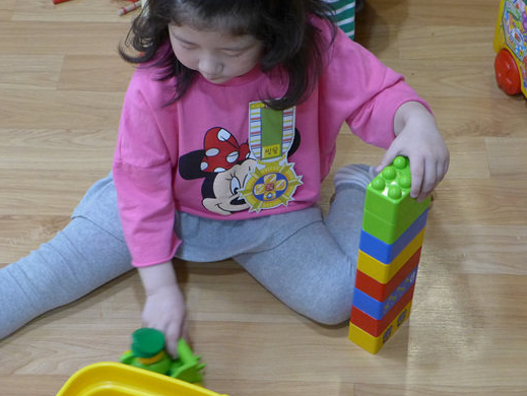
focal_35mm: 77
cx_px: 248
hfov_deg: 25.3
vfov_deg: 19.1
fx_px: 1173
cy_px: 160
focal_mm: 9.8
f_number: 1.9
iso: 500
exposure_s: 1/160
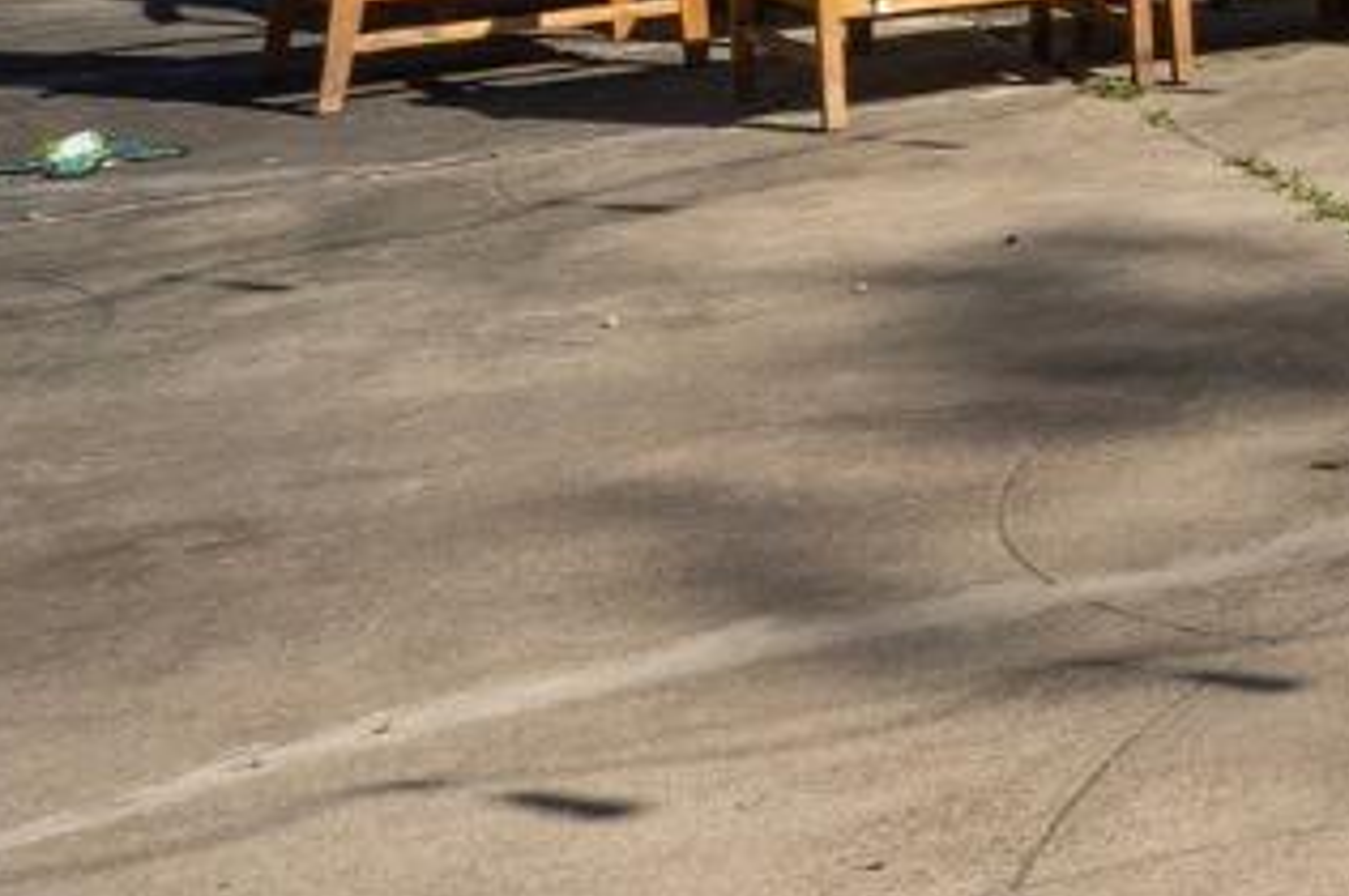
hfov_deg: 16.0
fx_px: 2845
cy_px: -373
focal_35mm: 76
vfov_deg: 16.6
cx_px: 3078
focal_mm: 16
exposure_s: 1/100
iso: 320
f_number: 11
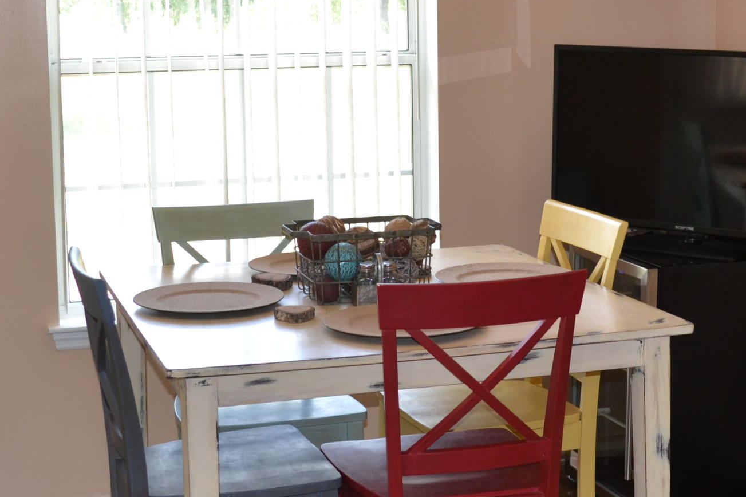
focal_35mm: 76
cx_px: 396
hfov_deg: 26.7
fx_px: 1574
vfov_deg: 17.9
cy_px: 208
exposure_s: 1/100
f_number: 4
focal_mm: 22
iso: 400
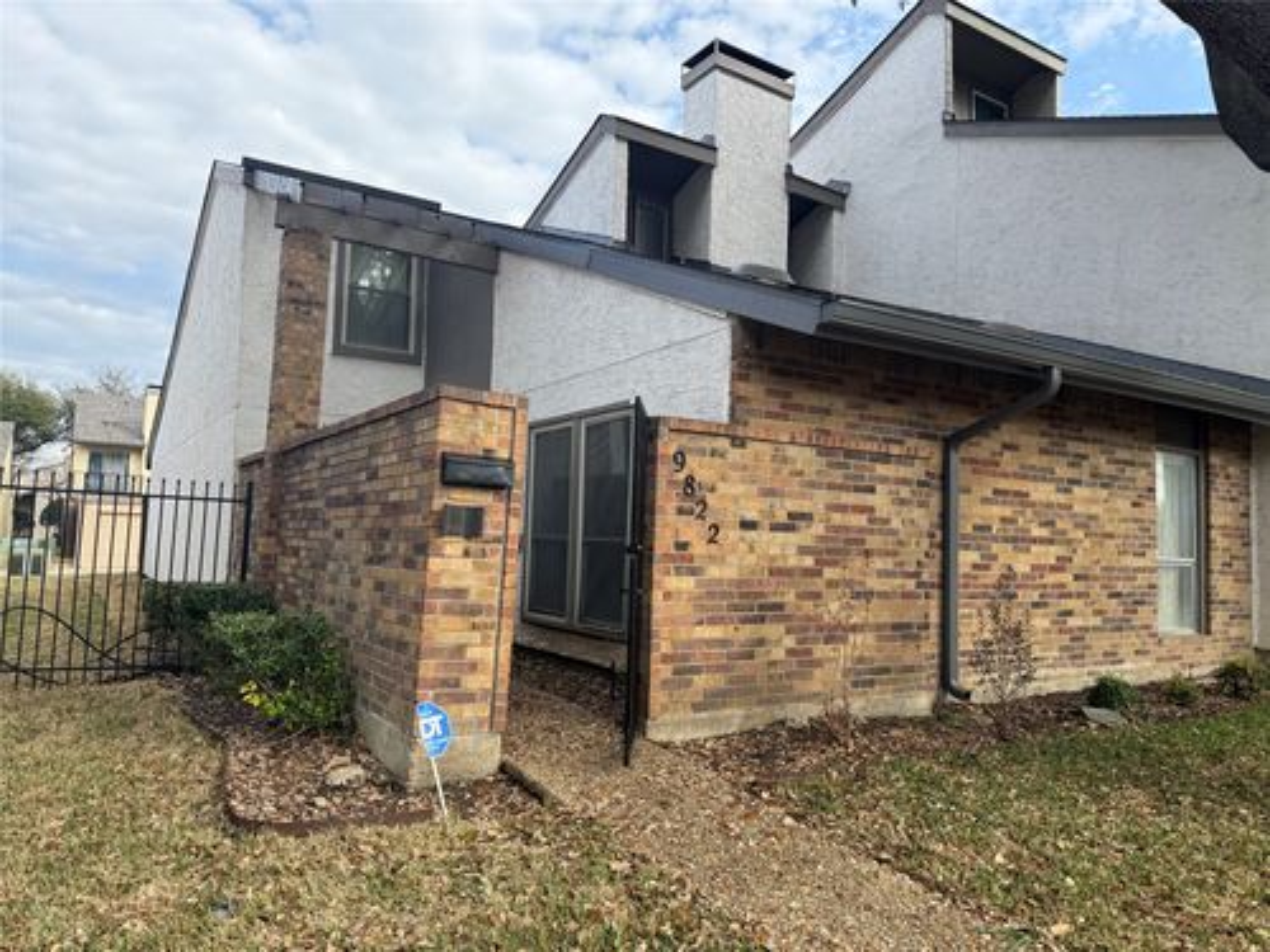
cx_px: 635
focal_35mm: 24
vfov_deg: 56.8
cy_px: 476
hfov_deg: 71.6
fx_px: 881
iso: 100
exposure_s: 1/1855
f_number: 1.78
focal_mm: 6.76
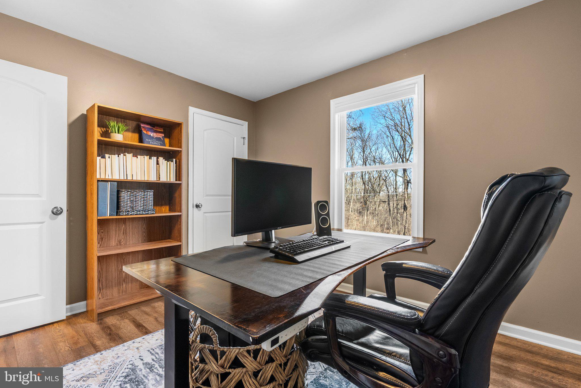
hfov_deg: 96.7
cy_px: 194
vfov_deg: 73.8
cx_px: 290
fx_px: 258
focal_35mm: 16
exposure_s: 1.3
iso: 640
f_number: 13
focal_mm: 16
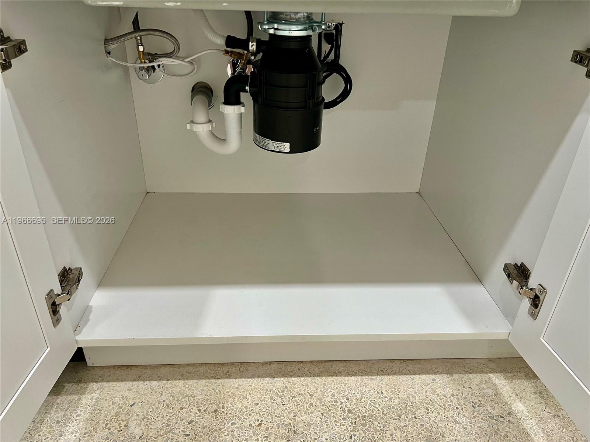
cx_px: 295
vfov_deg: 53.1
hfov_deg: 67.3
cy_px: 221
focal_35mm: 26
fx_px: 443
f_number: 1.5
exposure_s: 1/60
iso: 80
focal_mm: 5.7
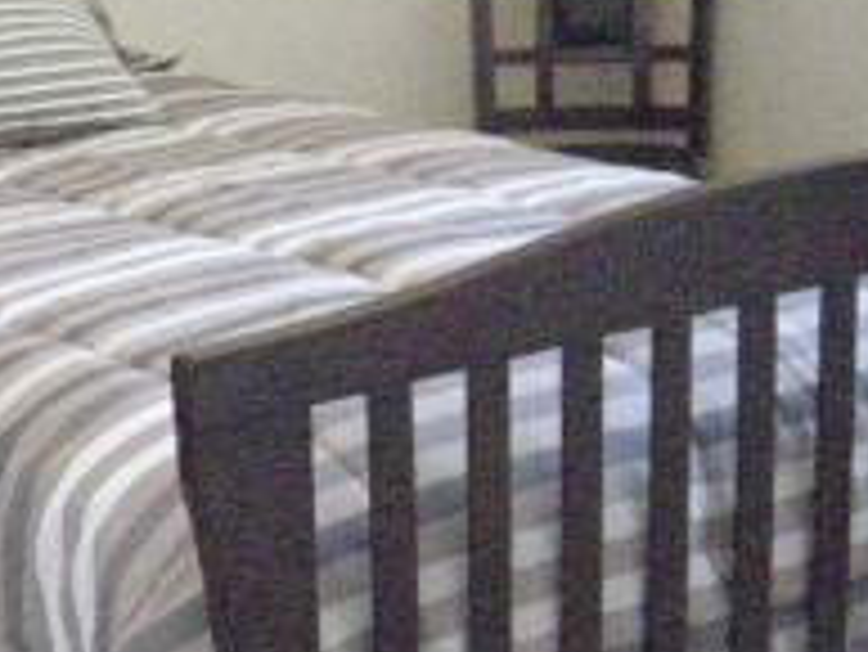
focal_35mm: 105
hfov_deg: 17.9
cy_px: 409
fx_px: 2635
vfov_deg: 14.1
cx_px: -148
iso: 1600
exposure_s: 1/92.7
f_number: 2.8
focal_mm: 5.7
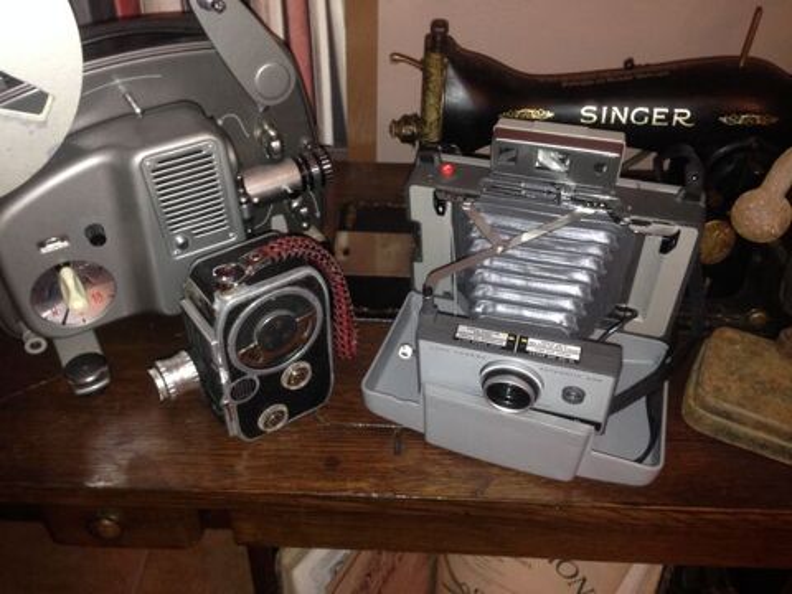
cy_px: 297
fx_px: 755
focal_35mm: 33
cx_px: 396
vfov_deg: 42.9
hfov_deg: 55.4
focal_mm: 4.12
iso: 125
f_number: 2.4
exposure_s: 1/16
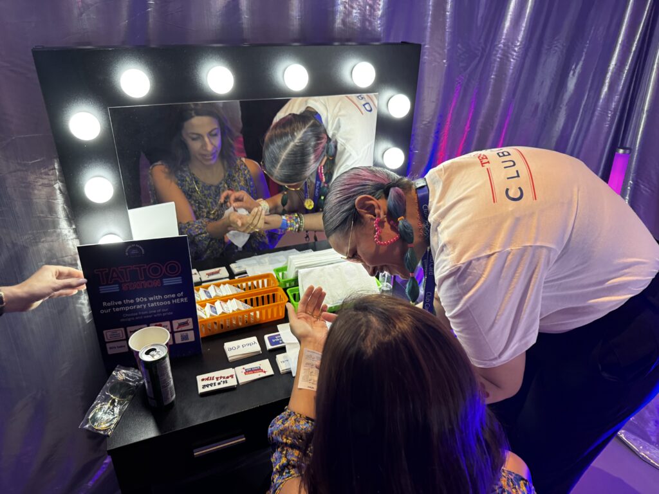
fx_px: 457
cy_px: 247
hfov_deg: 71.6
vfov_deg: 56.8
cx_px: 330
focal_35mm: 24
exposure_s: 1/60
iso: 400
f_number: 1.78
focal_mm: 6.76
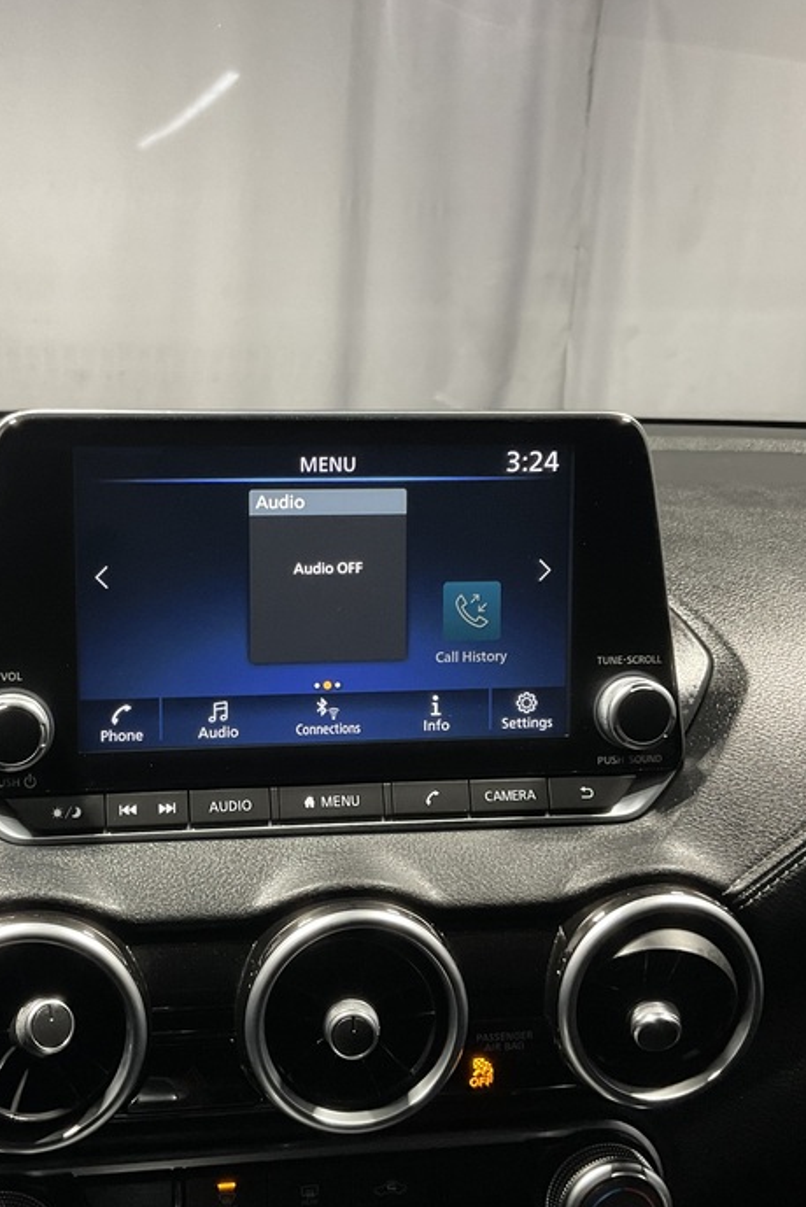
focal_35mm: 42
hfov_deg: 31.6
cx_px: 240
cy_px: 606
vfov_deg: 46.4
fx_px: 1409
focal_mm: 3
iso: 80
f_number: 1.8
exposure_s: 1/50
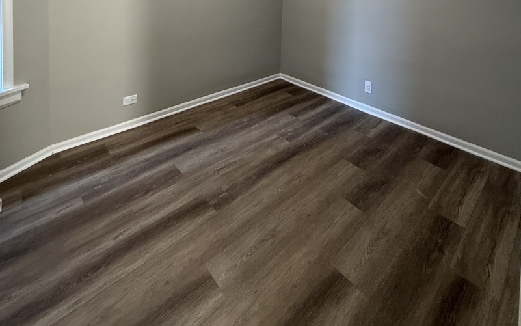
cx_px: 261
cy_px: -13
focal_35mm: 20
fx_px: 284
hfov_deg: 85.0
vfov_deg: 47.4
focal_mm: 2.22
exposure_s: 1/60
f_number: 2.2
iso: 200
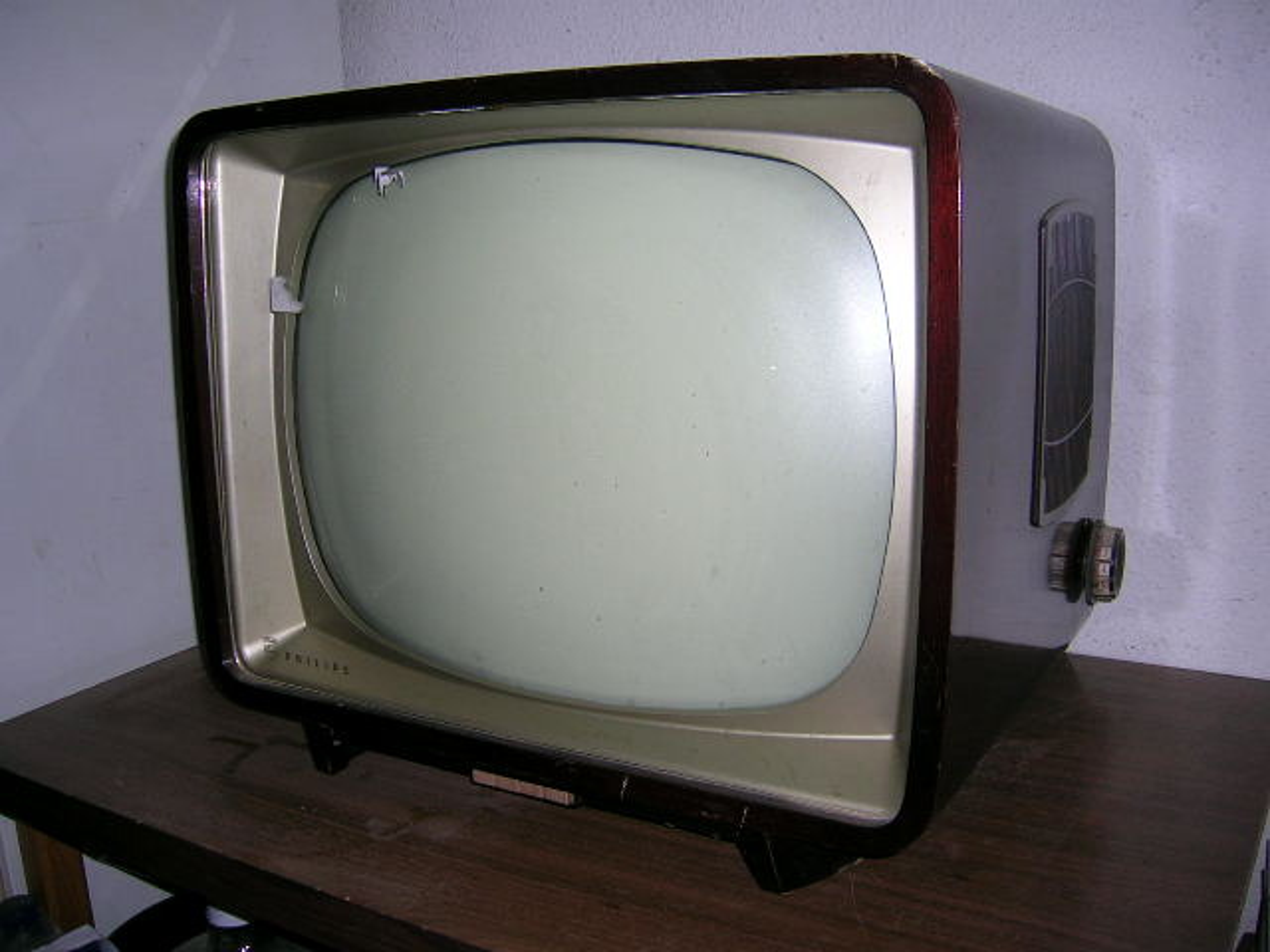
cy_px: 476
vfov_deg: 40.7
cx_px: 635
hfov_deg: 52.6
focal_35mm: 35
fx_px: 1284
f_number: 2.8
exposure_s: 1/60.1
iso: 50
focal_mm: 5.4
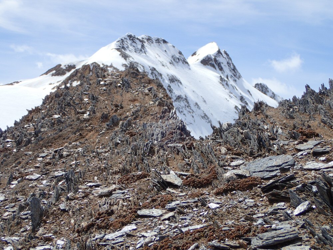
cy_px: 125
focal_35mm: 65
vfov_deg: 22.6
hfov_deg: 29.8
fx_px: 625
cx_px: 166
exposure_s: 1/800
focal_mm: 11.78
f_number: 5
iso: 100
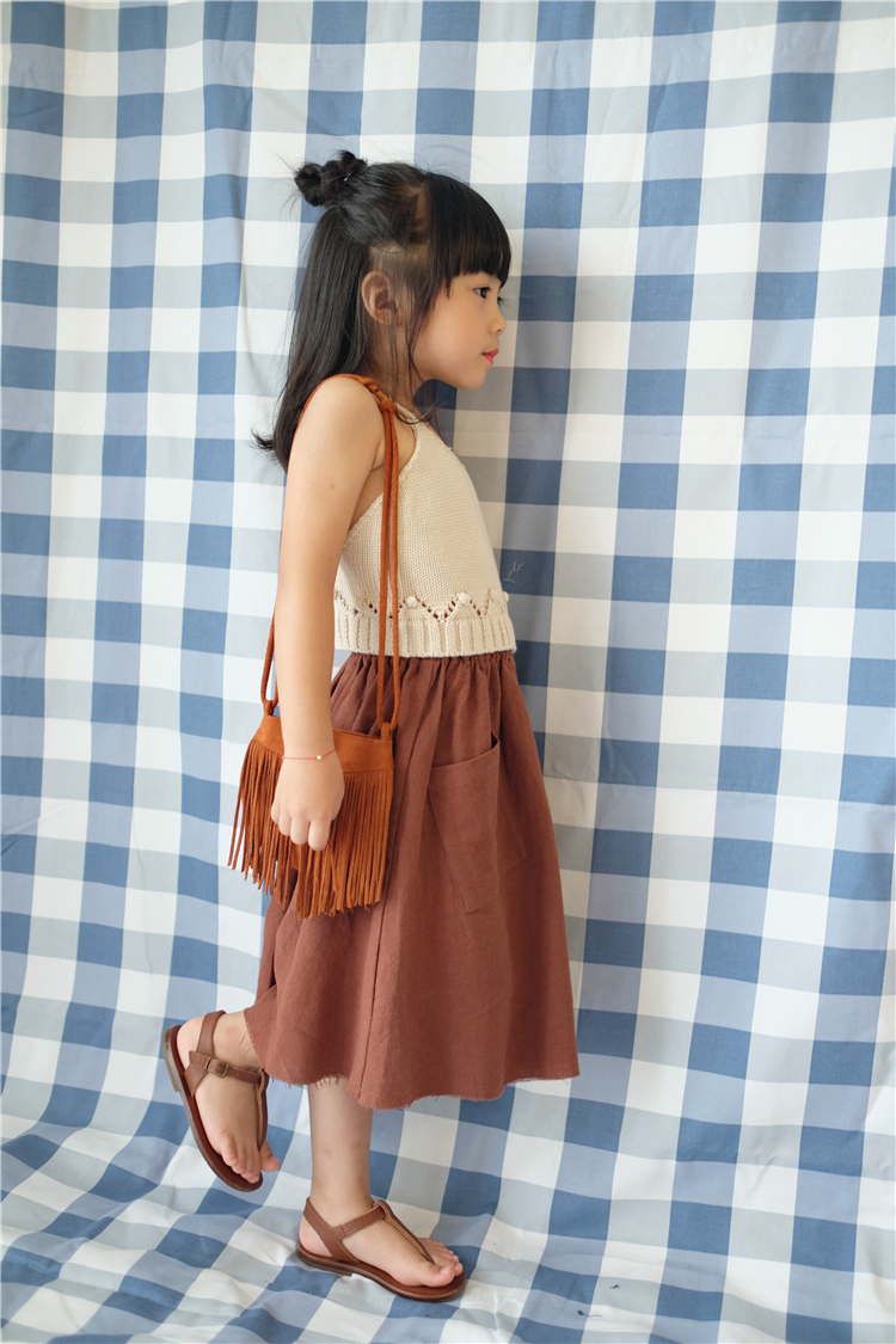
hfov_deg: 37.9
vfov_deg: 54.4
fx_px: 1307
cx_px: 448
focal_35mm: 35
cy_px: 672
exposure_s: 1/60
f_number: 1.4
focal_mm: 23
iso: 400
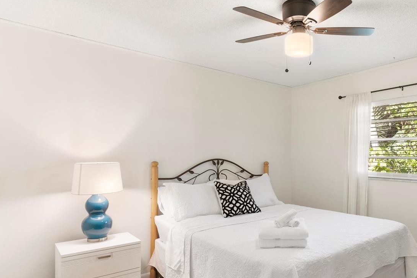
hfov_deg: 69.1
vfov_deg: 51.1
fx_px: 290
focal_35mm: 25
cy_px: 157
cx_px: 285
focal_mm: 17
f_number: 13
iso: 400
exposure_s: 1.3
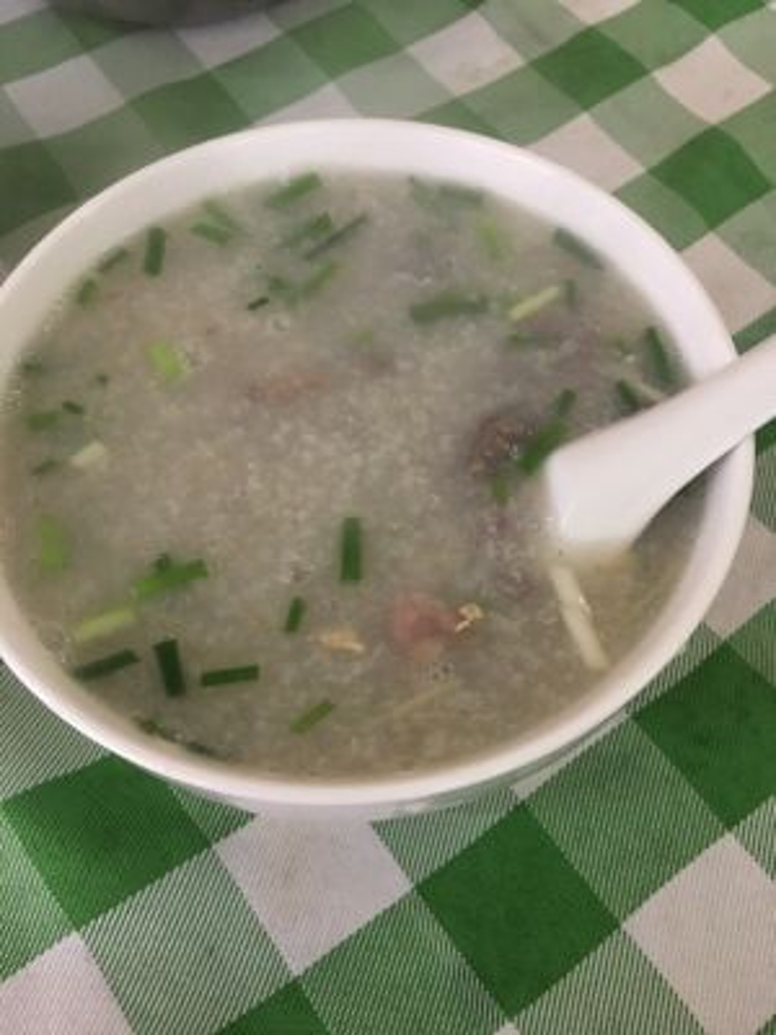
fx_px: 867
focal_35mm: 29
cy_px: 518
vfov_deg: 61.7
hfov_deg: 48.2
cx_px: 388
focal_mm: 4.15
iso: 100
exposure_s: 1/17
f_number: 2.2
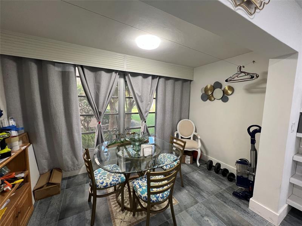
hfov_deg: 106.2
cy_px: 113
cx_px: 151
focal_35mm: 13
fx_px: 113
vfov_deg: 89.9
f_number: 1.8
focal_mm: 1.57
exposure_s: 1/60
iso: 160
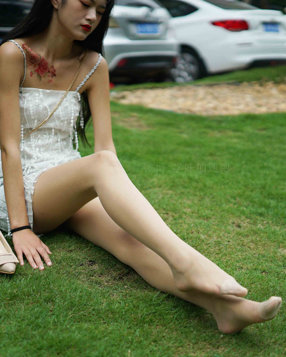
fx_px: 751
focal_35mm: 71
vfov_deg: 26.8
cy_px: 180
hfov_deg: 21.6
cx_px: 139
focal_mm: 50
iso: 250
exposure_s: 1/5000
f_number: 1.8
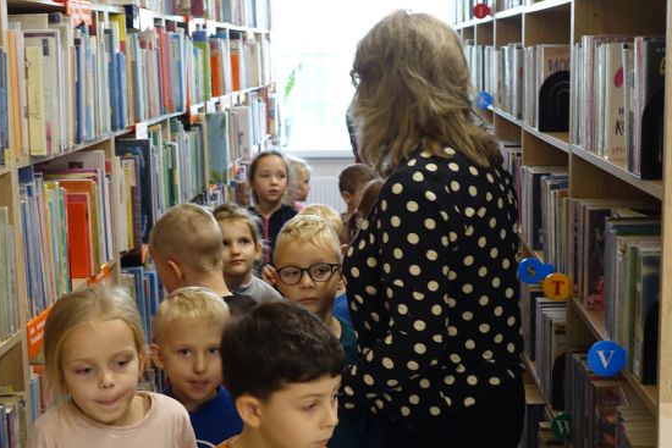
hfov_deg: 31.4
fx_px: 1195
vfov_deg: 21.3
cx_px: 340
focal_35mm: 64
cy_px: 230
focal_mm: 20.19
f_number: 2.8
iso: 800
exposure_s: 1/60
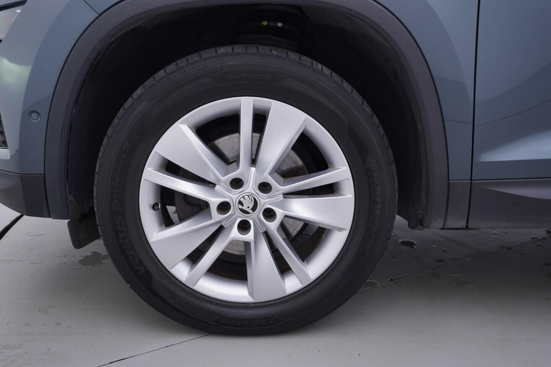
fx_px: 551
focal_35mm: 36
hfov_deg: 53.1
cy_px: 184
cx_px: 276
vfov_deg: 36.9
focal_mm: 24
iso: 125
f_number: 3.5
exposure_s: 1/60
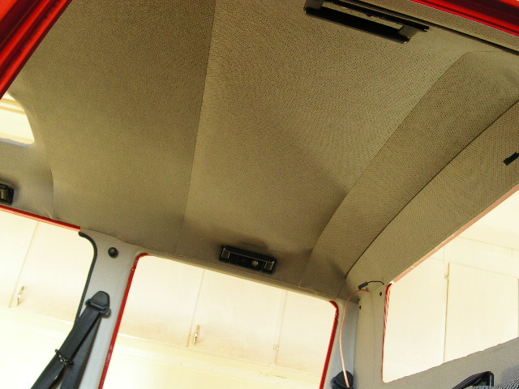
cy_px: 194
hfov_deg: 49.0
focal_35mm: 38
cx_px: 260
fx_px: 570
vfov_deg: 37.7
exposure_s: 1/30
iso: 200
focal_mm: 7.8
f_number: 2.8
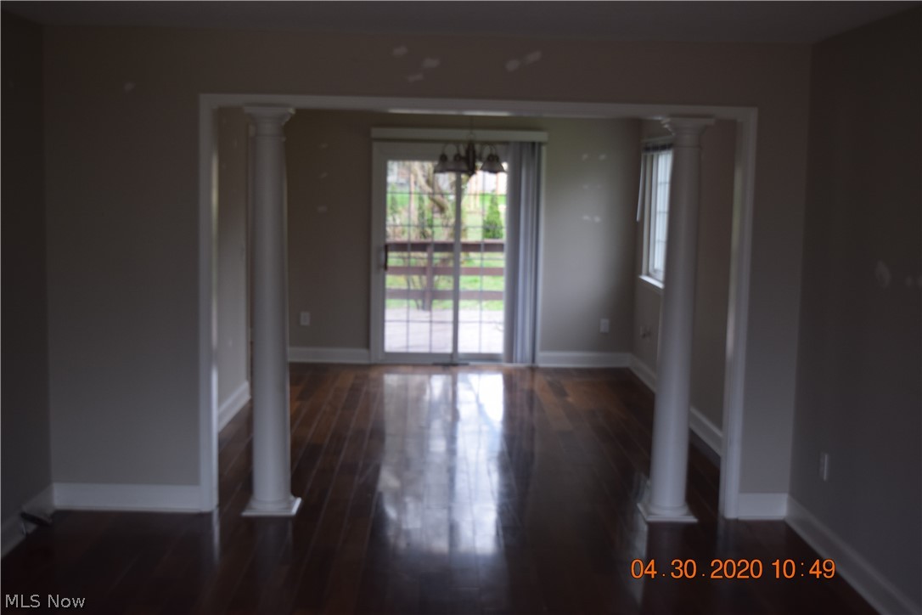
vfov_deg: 30.8
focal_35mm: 44
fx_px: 1114
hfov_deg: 45.0
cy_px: 308
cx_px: 461
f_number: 5
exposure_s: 1/100
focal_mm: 29
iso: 400
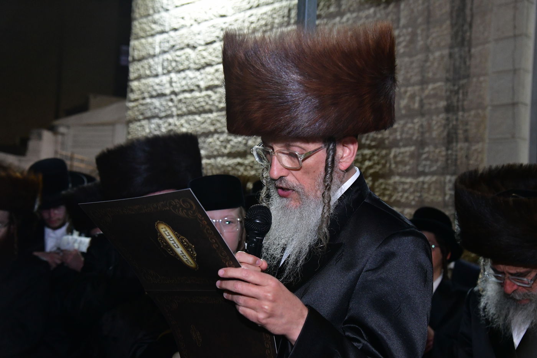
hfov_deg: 39.6
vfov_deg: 27.0
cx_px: 268
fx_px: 746
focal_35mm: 50
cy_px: 179
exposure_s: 1/100
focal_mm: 50
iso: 5000
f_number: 5.6
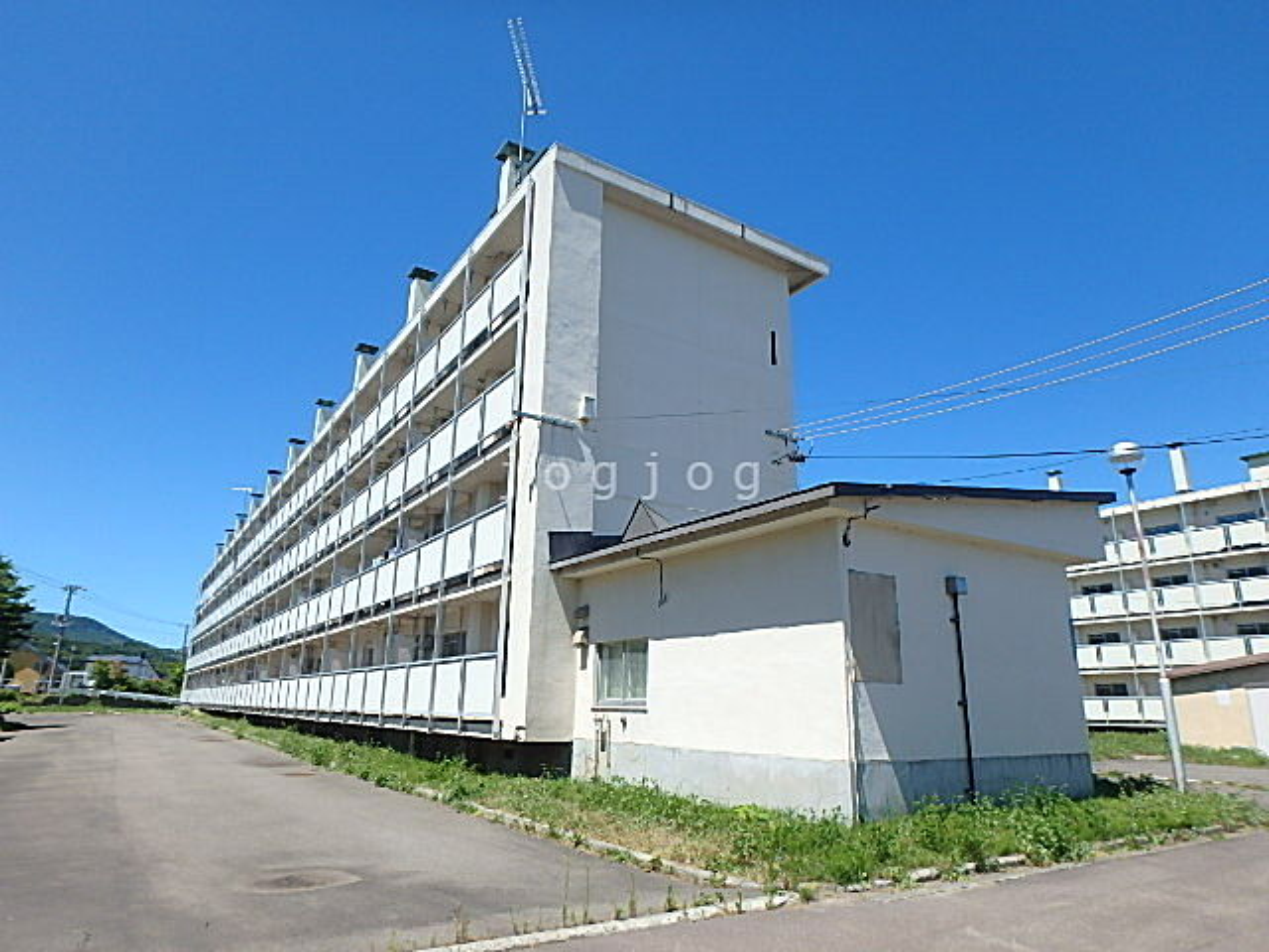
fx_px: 770
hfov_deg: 79.0
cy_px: 476
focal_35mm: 21
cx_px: 634
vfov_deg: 63.4
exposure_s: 1/1000
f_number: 3.5
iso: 125
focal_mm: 3.7
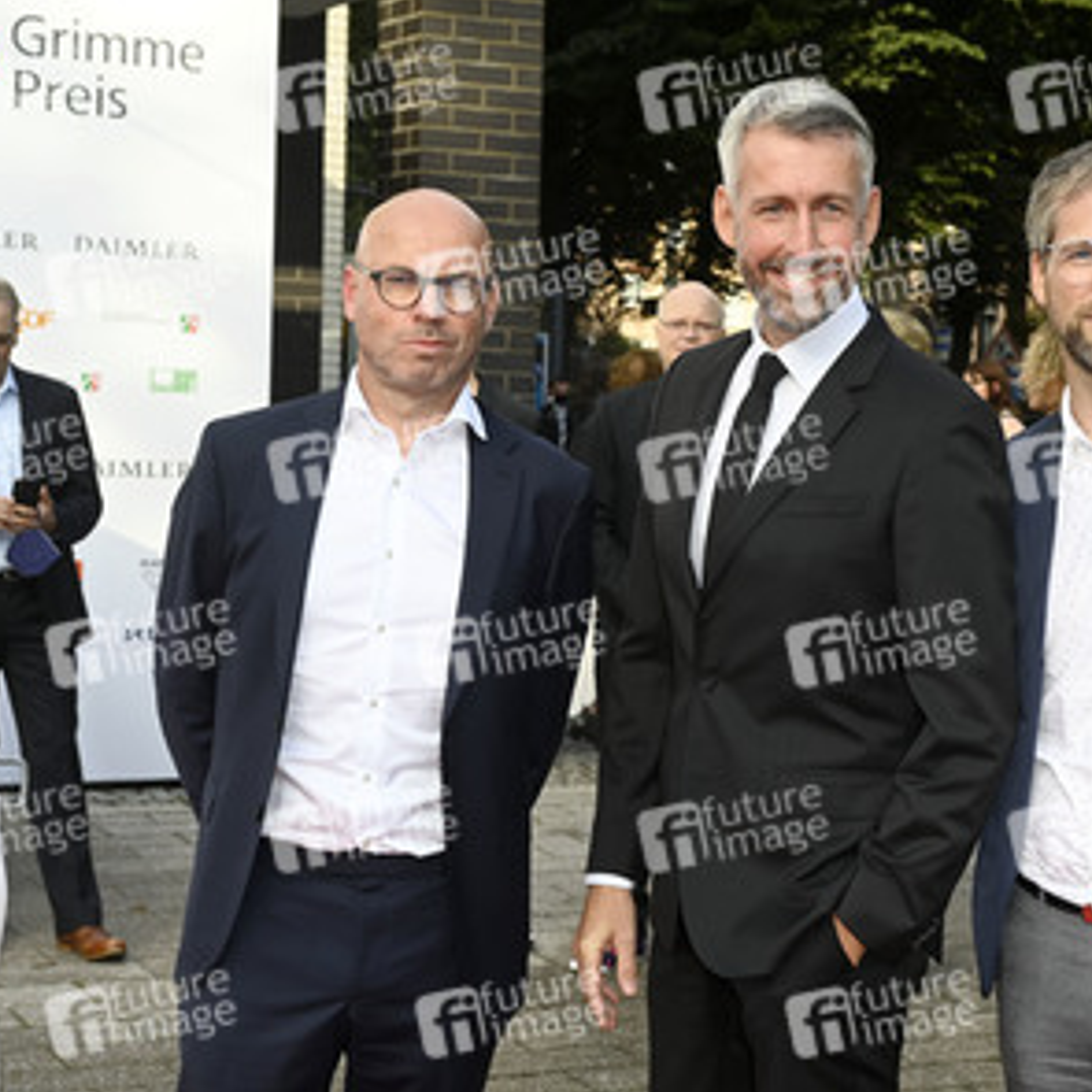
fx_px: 2784
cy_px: 552
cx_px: 783
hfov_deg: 22.0
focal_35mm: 78
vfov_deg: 22.2
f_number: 8
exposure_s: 1/250
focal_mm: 60
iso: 400
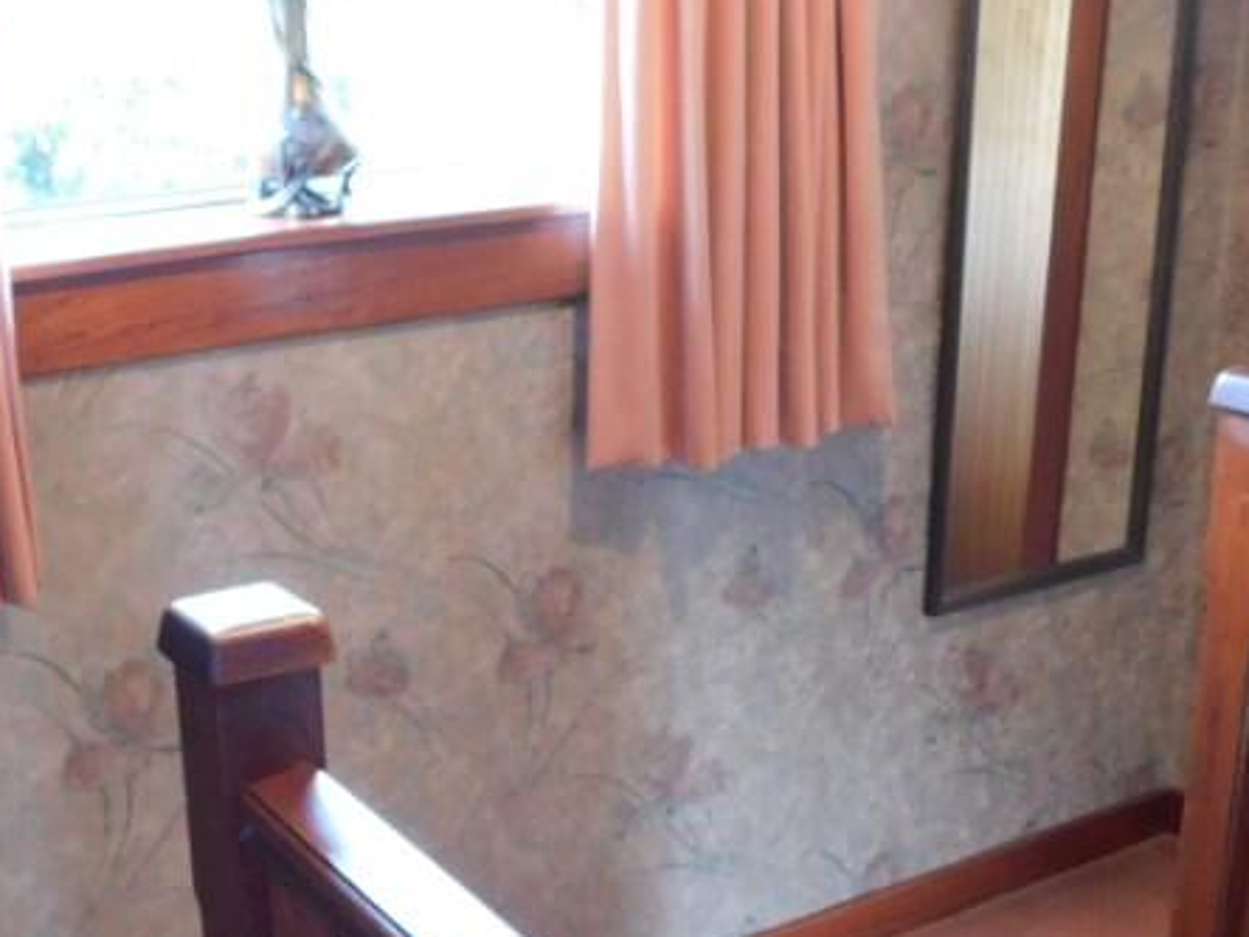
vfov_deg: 27.5
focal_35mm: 53
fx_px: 1912
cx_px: 509
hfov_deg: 36.1
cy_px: 571
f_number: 3
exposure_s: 1/15
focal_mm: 4
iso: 400
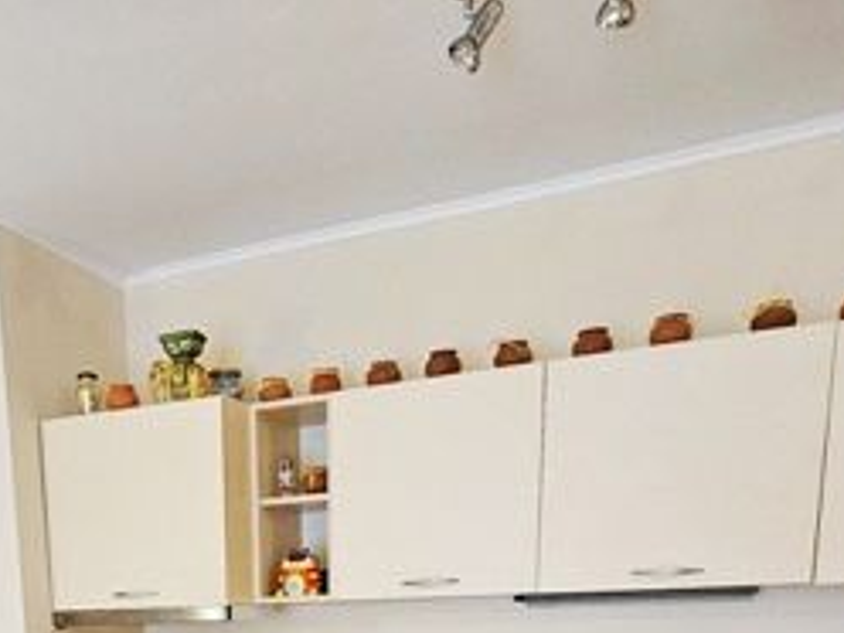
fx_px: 902
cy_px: 837
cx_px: 243
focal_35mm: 37
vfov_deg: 30.1
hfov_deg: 48.8
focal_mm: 1.7
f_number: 2.2
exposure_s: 1/50
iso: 250
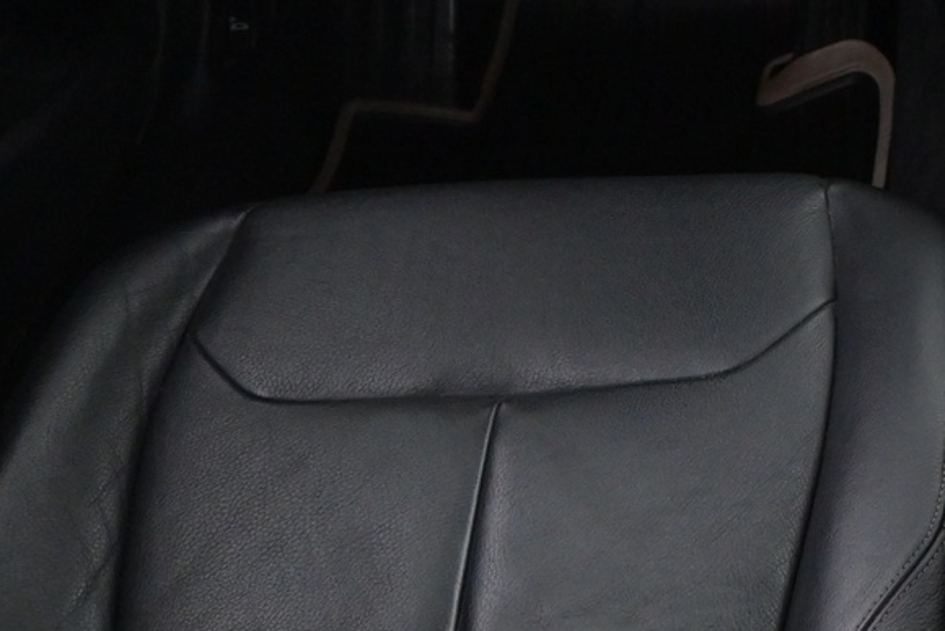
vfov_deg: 16.1
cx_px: 1196
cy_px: -111
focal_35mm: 82
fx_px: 2145
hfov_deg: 22.5
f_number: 3.8
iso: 3200
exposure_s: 1/30
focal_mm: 19.5
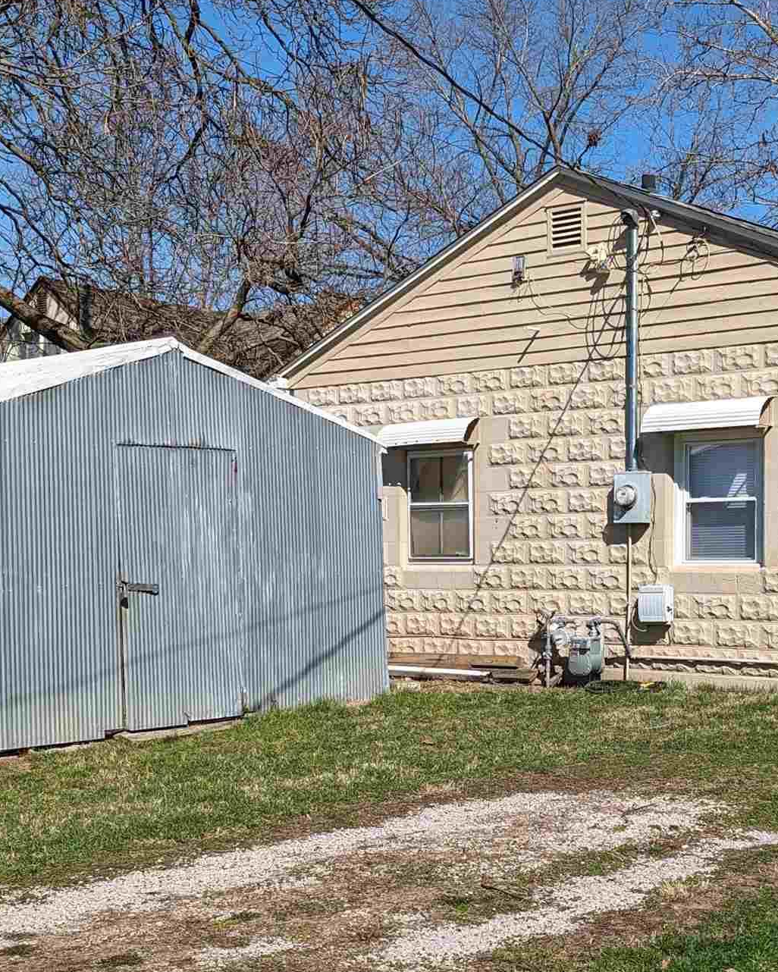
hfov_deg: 26.9
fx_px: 1611
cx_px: 560
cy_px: 608
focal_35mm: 56
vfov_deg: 33.4
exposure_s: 1/2899
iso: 40
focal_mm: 6.81
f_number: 1.85
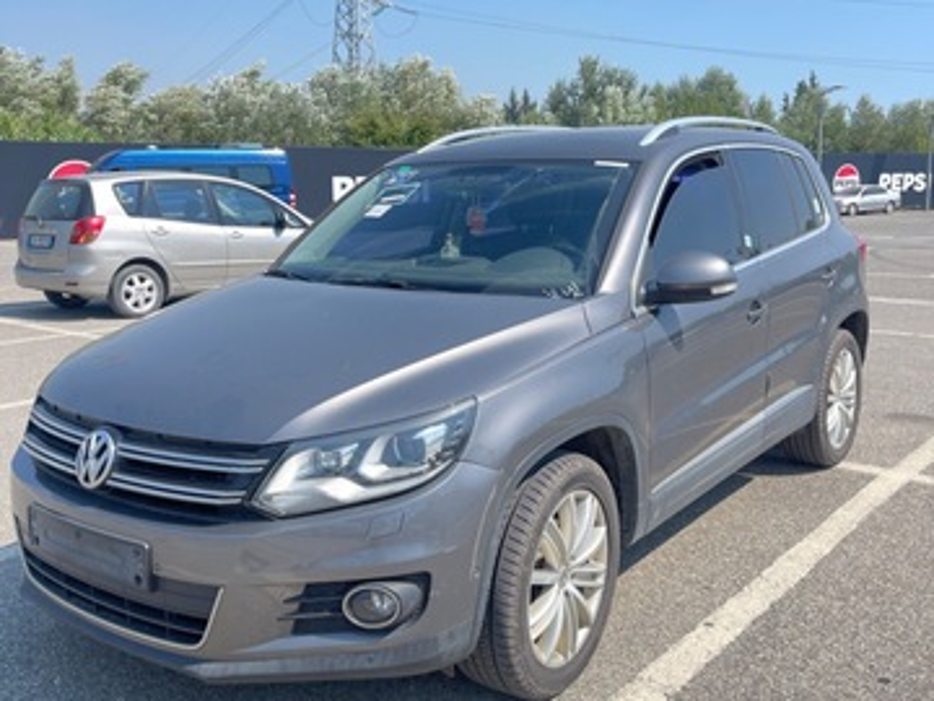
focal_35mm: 26
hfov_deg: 67.3
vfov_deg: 53.1
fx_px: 702
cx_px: 467
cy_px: 350
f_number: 1.6
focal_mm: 5.1
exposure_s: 1/1067
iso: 50
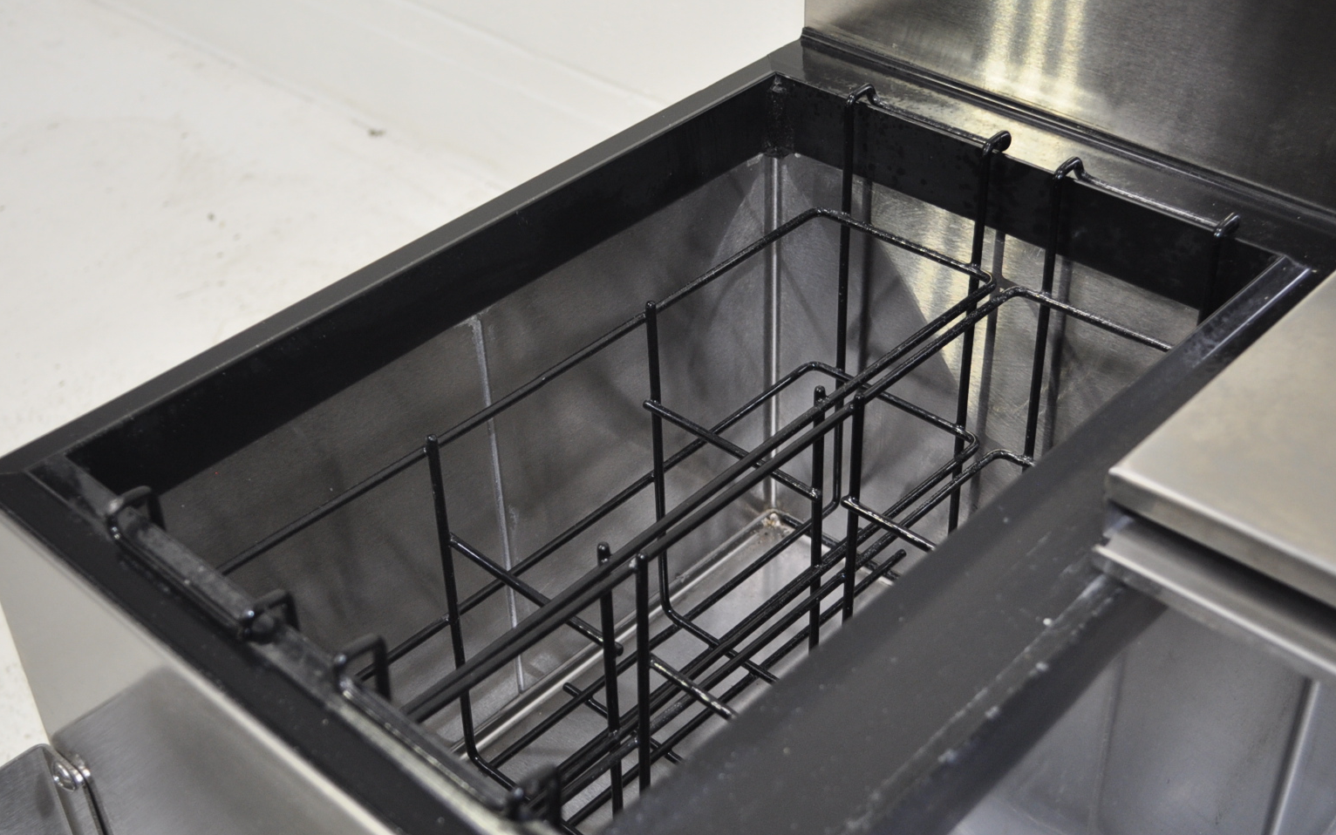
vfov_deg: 27.4
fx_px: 1712
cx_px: 667
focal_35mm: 47
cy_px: 430
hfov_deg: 42.6
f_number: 4
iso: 500
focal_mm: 22
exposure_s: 1/125
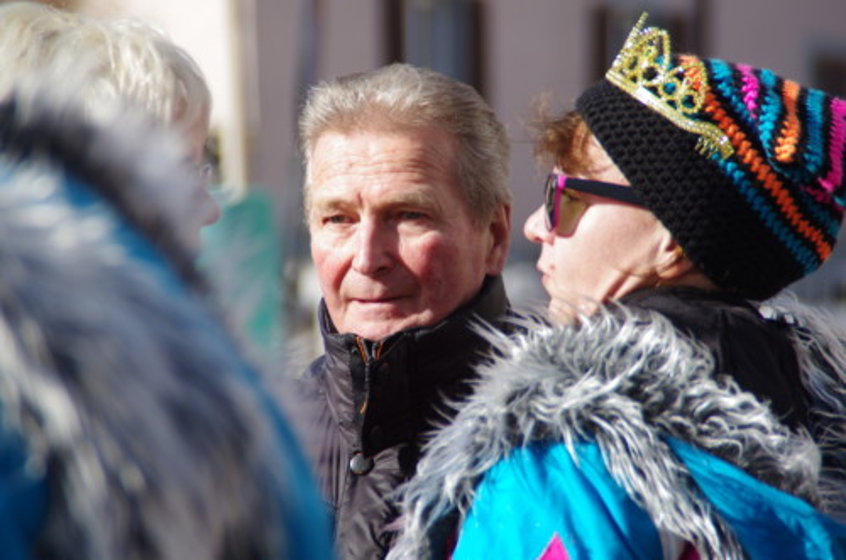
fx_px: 7034
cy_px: 280
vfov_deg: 4.6
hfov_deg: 6.9
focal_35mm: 300
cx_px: 423
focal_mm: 200
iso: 100
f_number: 6.3
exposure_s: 1/250
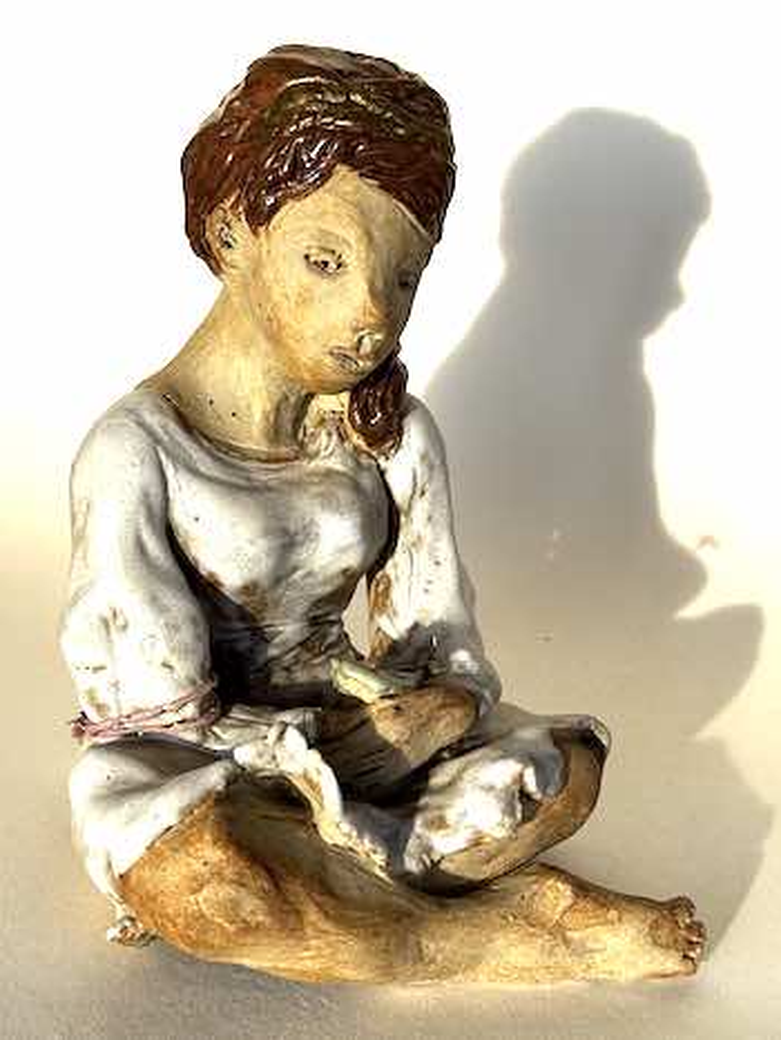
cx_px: 390
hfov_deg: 30.3
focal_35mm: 48
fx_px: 1443
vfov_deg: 39.6
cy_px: 520
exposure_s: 1/1027
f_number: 1.78
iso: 64
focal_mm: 6.76
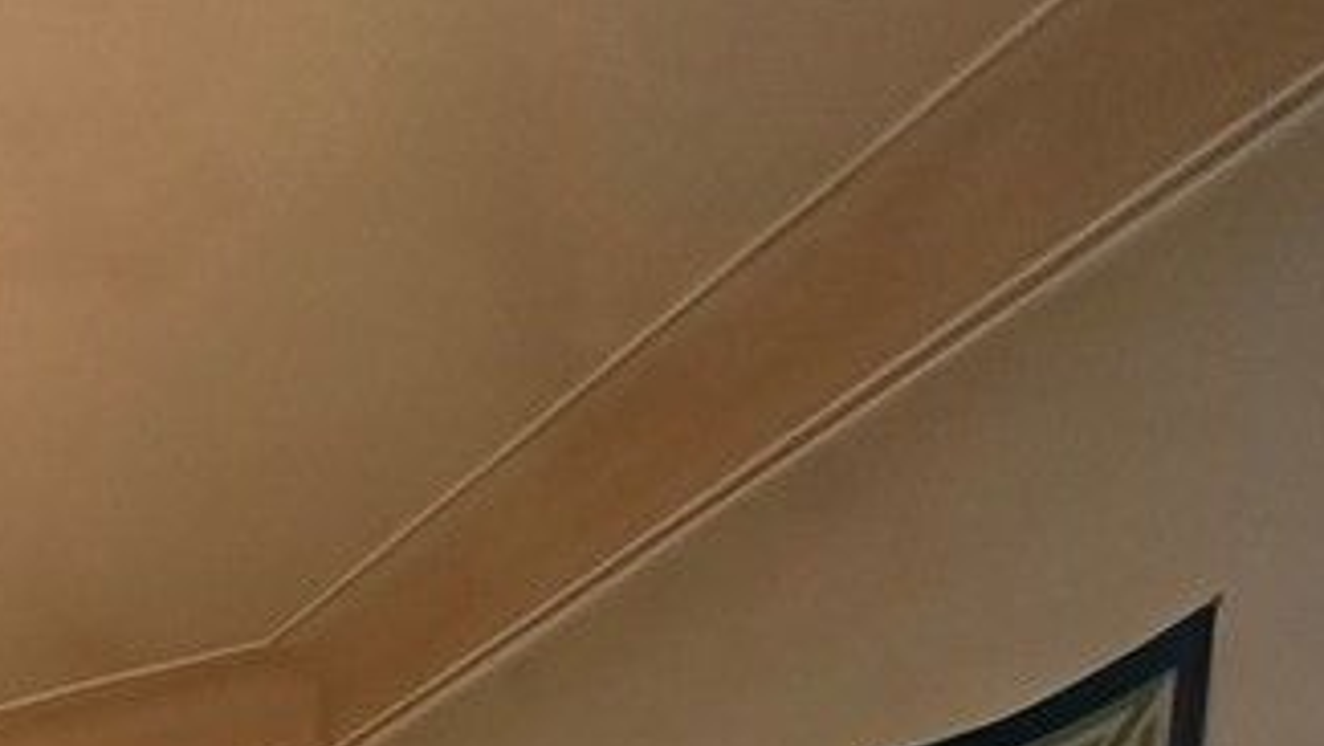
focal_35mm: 60
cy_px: 1814
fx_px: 2107
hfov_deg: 29.0
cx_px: -354
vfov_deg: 13.8
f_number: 2.2
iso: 160
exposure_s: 1/50
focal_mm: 2.22
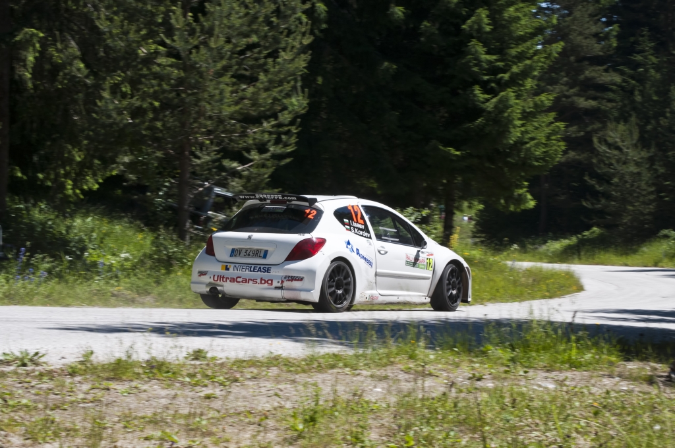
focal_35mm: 90
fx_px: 1685
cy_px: 224
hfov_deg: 22.6
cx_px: 338
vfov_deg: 15.1
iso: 400
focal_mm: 60
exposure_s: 1/320
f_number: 20
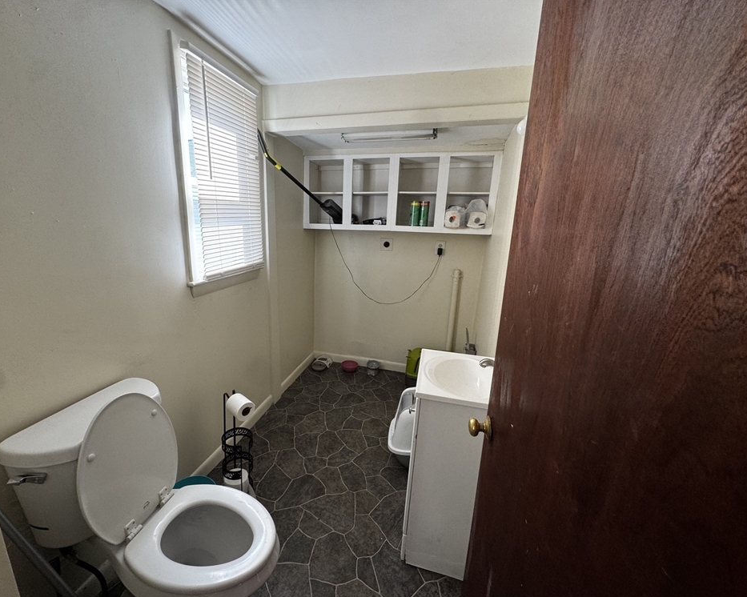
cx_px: 341
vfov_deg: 84.0
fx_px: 332
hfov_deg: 96.6
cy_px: 306
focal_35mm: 15
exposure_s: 1/120
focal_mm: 2.22
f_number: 2.2
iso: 125
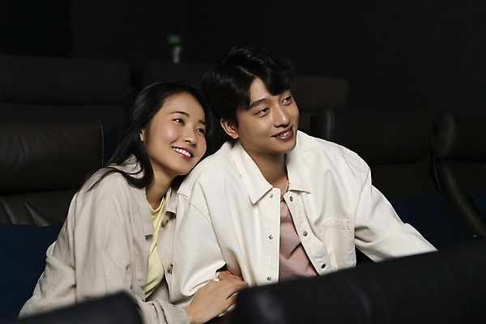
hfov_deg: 36.2
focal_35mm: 55
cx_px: 243
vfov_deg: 24.6
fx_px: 742
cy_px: 162
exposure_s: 1/50
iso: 1600
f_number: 2.8
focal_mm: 55
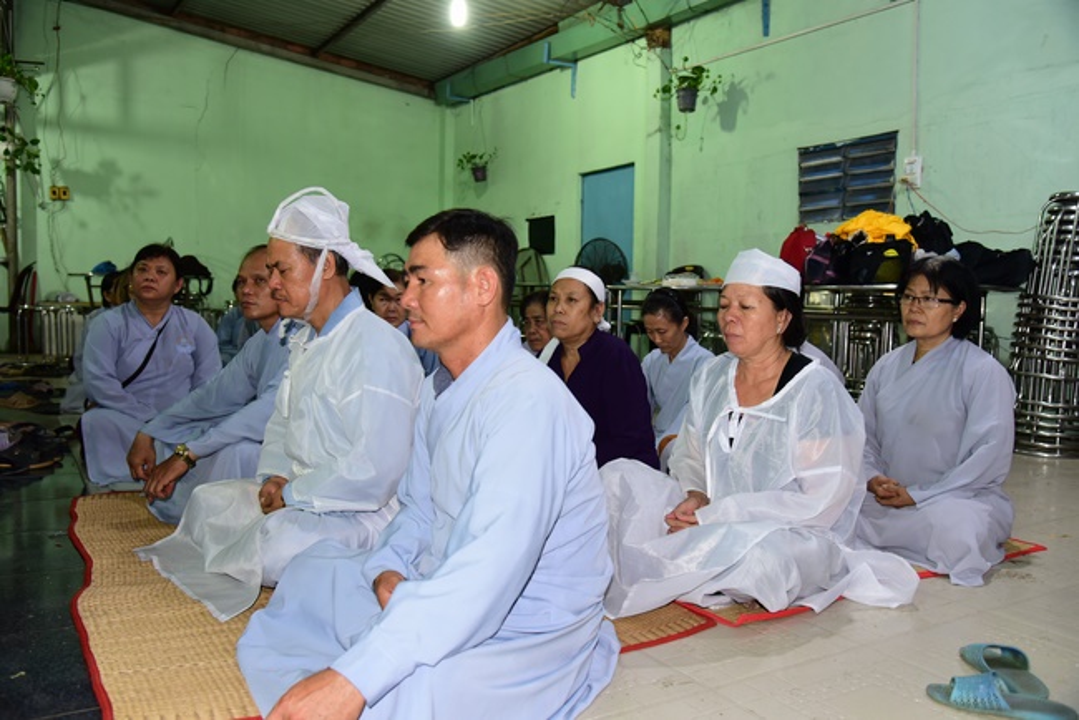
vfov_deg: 43.6
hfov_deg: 61.9
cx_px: 540
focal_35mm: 30
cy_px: 360
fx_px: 900
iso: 1000
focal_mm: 30
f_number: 4
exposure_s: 1/40
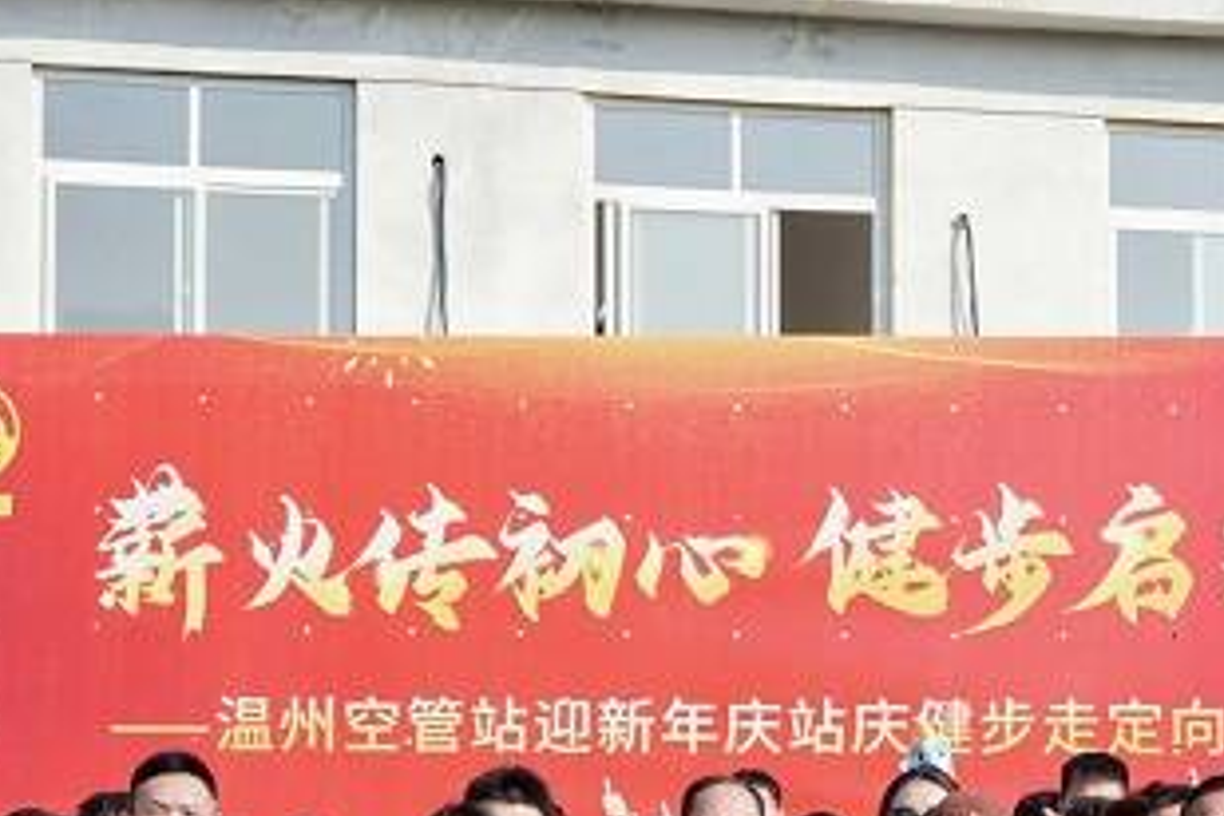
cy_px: 715
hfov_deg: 17.9
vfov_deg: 11.9
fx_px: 3893
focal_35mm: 115
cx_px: 729
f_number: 4
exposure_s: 1/667
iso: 100
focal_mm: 44.2
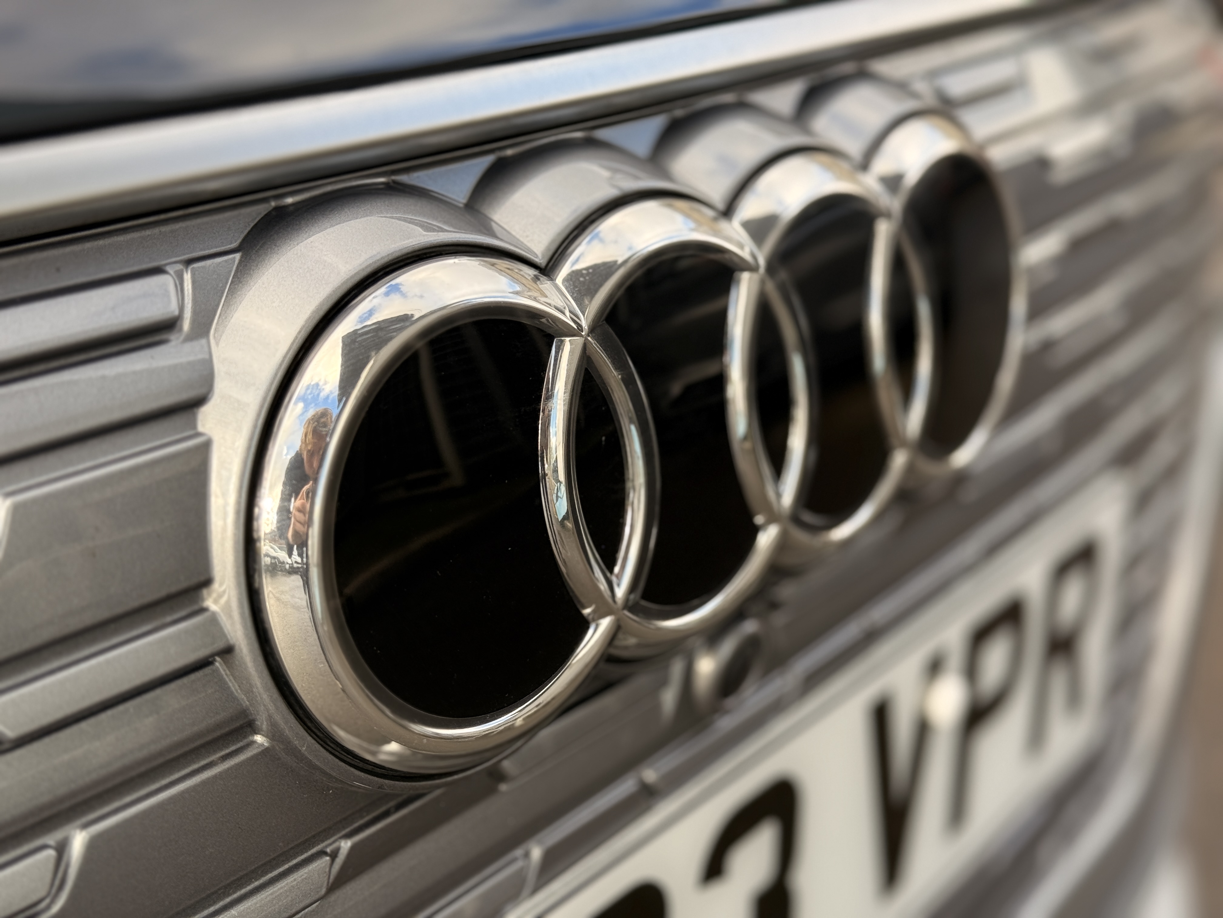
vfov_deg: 30.3
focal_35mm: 48
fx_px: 1696
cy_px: 459
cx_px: 612
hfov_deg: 39.7
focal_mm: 6.76
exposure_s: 1/490
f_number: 1.78
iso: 64
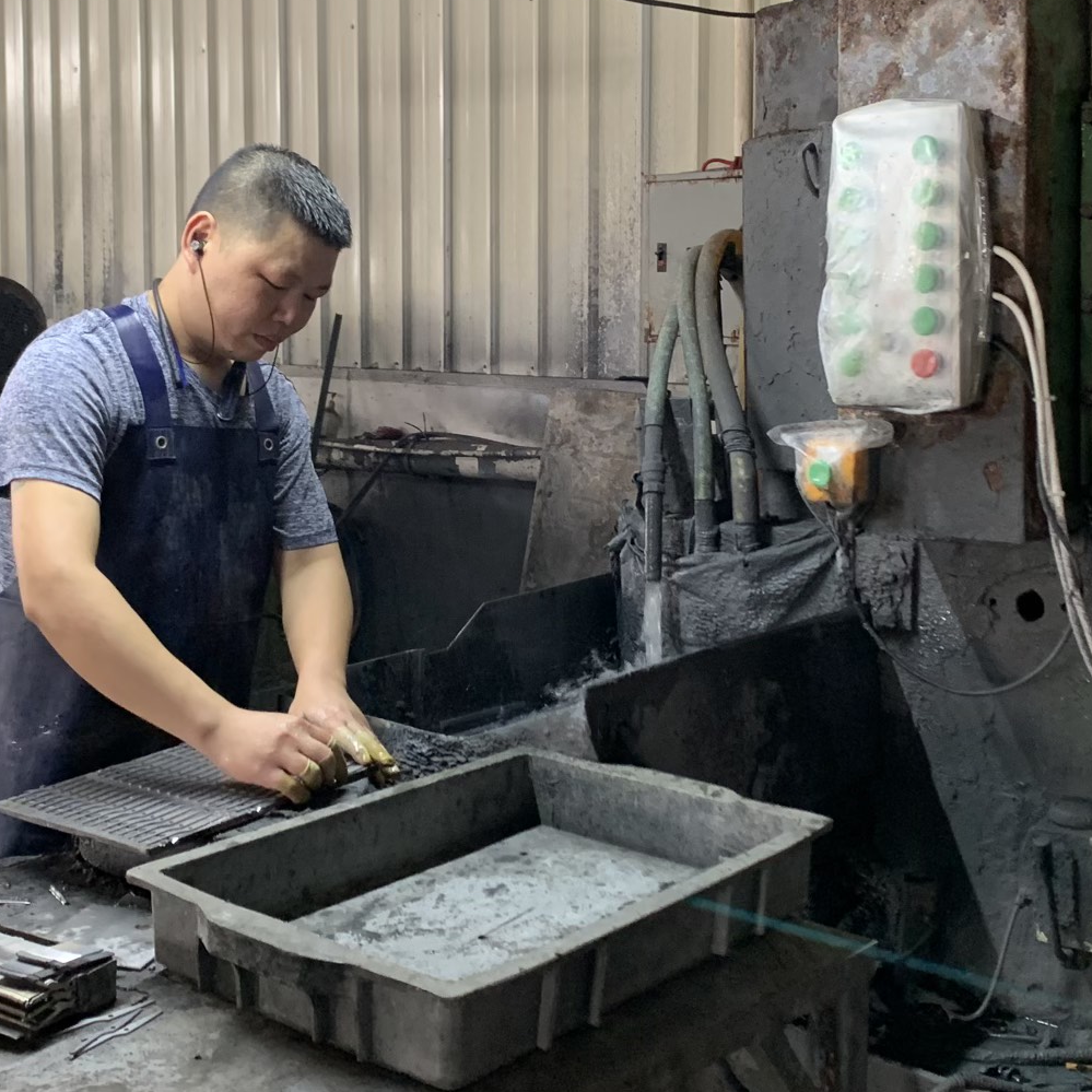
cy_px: 436
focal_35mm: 46
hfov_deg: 36.7
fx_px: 1642
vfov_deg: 36.7
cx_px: 614
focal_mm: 4.25
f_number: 1.8
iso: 250
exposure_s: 1/60
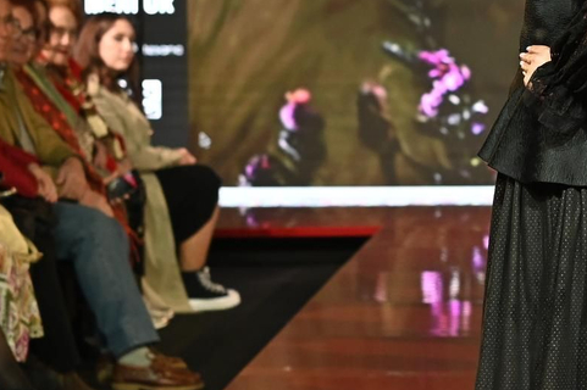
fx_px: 3796
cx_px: 719
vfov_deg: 5.9
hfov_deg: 8.7
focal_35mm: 233
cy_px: 179
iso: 1600
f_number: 4.5
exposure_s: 1/160
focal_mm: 70
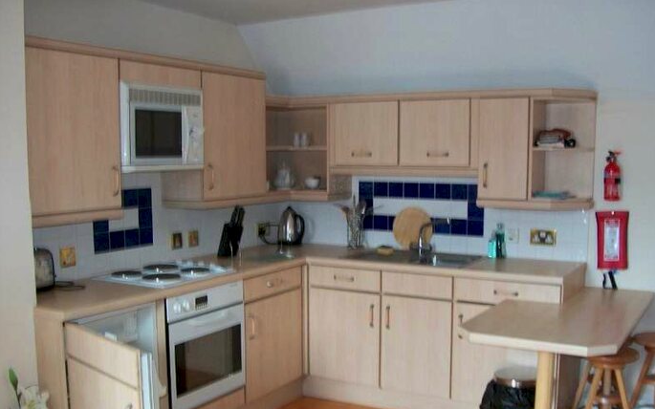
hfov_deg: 50.4
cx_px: 333
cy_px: 249
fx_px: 696
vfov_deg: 32.6
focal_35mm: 39
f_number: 2.7
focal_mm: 6
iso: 160
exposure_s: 1/30
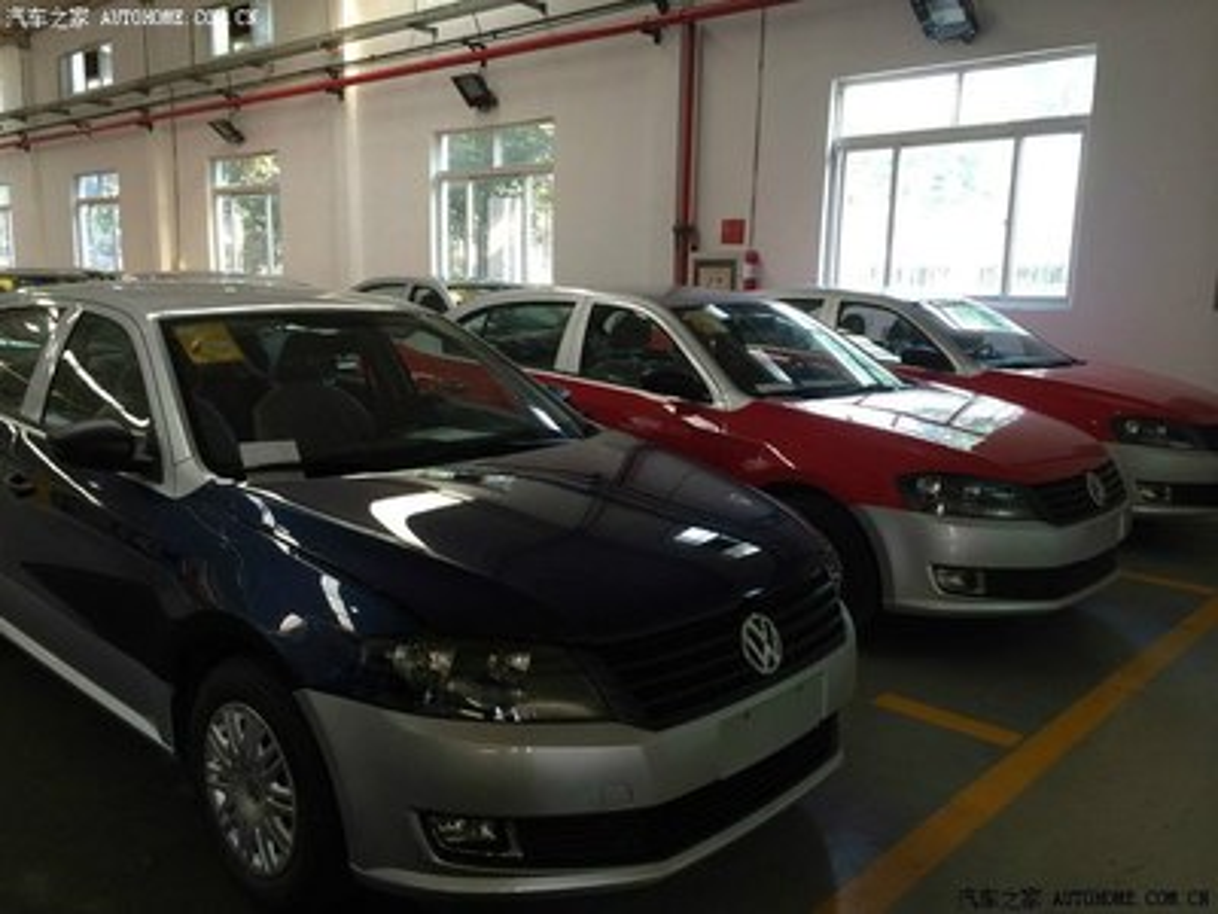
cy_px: 457
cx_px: 609
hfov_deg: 60.0
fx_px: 1056
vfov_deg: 46.8
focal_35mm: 30
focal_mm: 4.12
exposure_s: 1/30
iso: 50
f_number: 2.2
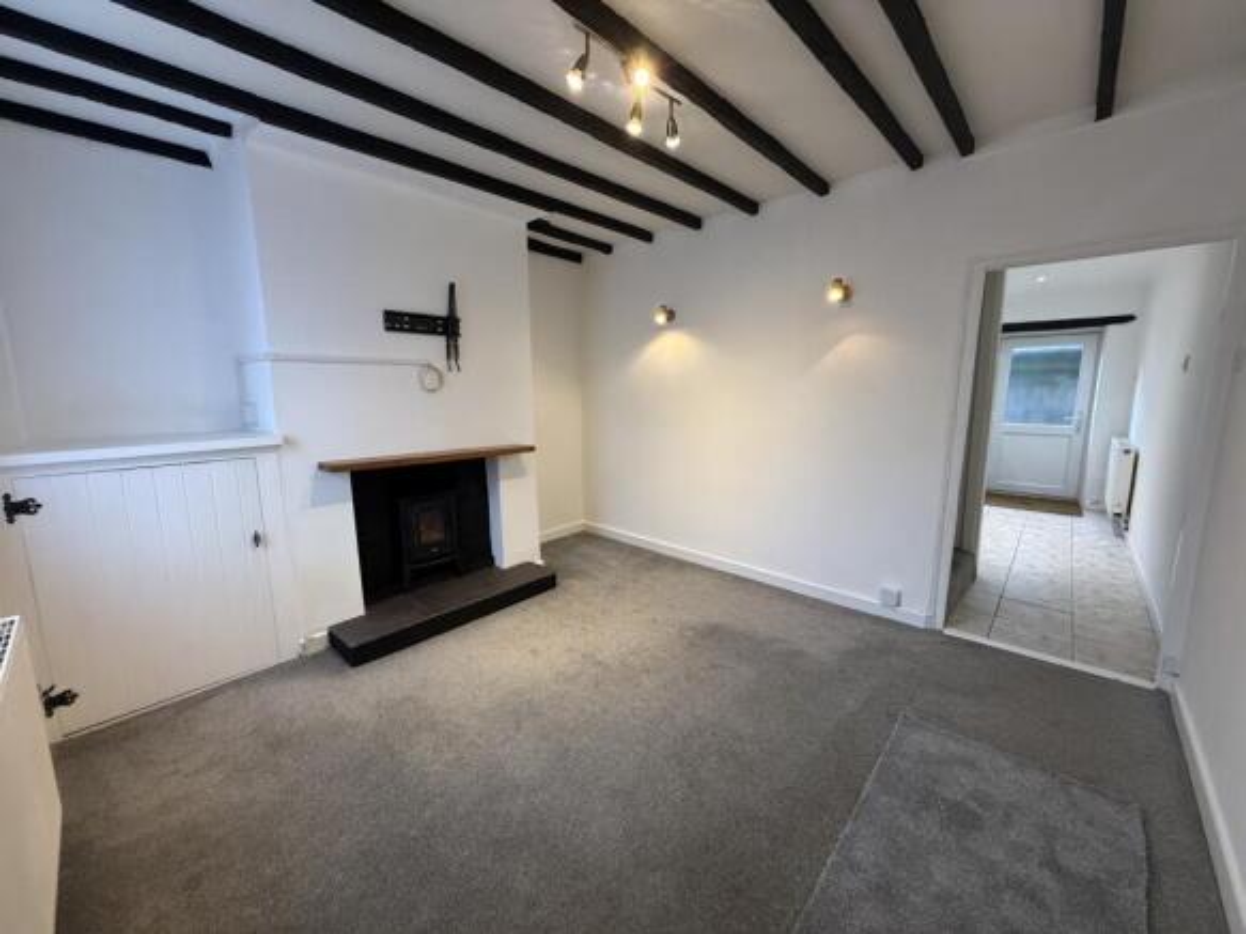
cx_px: 623
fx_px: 504
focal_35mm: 14
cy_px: 467
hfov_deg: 102.1
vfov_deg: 85.7
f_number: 2.2
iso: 320
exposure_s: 1/100
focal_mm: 2.22
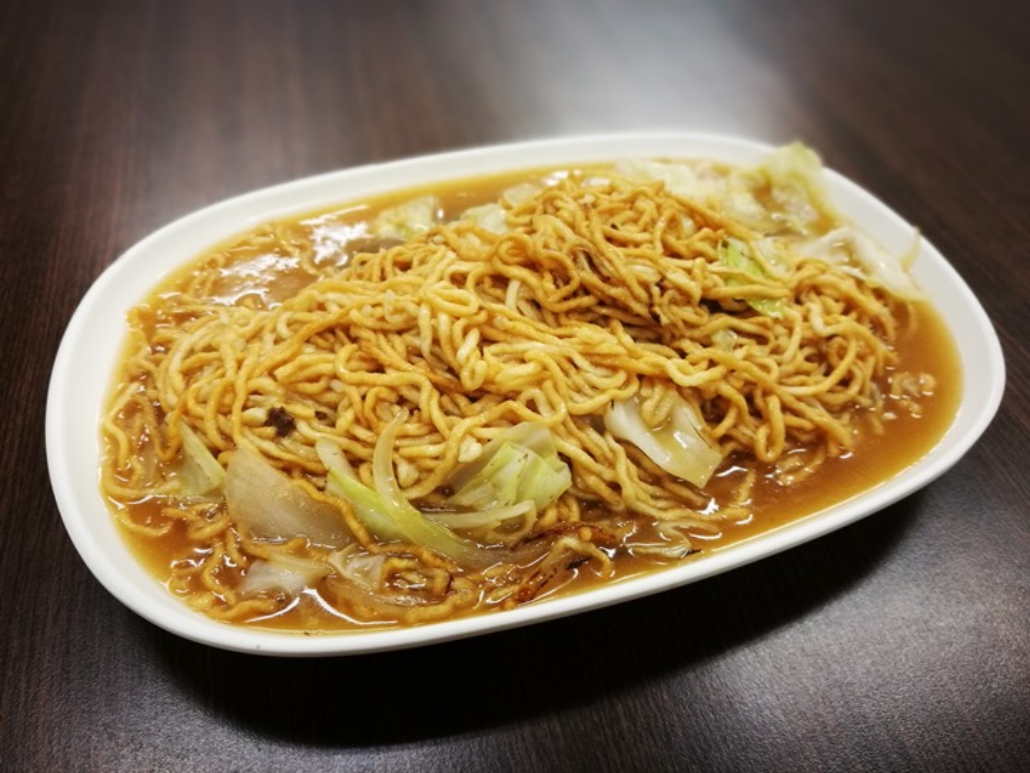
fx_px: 803
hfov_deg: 65.3
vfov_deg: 51.4
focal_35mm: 27
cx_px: 515
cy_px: 386
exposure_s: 1/30
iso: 250
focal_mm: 4.5
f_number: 4
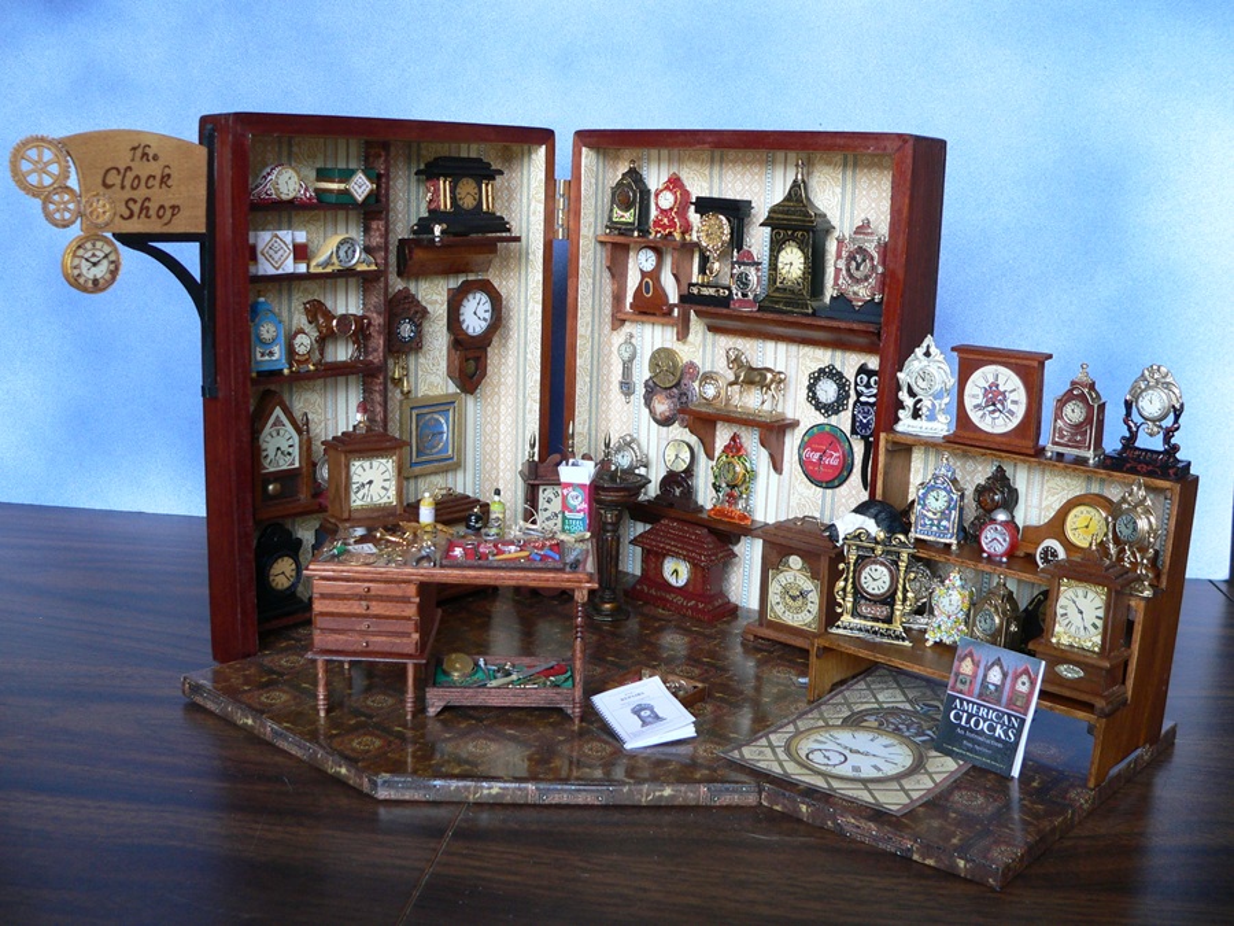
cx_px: 617
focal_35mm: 36
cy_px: 463
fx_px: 1283
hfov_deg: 51.4
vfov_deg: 39.7
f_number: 2.8
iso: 150
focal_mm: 6
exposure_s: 1/60
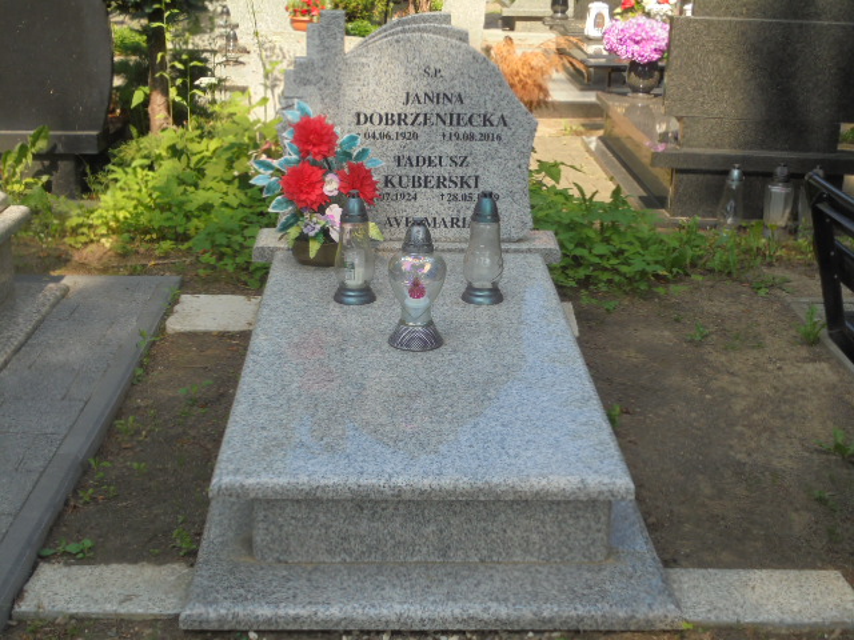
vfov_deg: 29.7
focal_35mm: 49
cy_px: 320
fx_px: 1209
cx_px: 427
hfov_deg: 38.9
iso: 100
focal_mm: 8.9
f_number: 4.8
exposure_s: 1/250
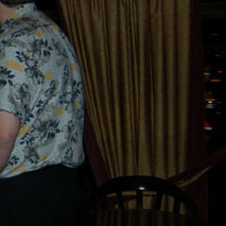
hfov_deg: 16.2
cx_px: -129
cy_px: 66
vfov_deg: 17.9
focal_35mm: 97
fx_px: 716
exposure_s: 1/60
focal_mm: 24
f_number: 5
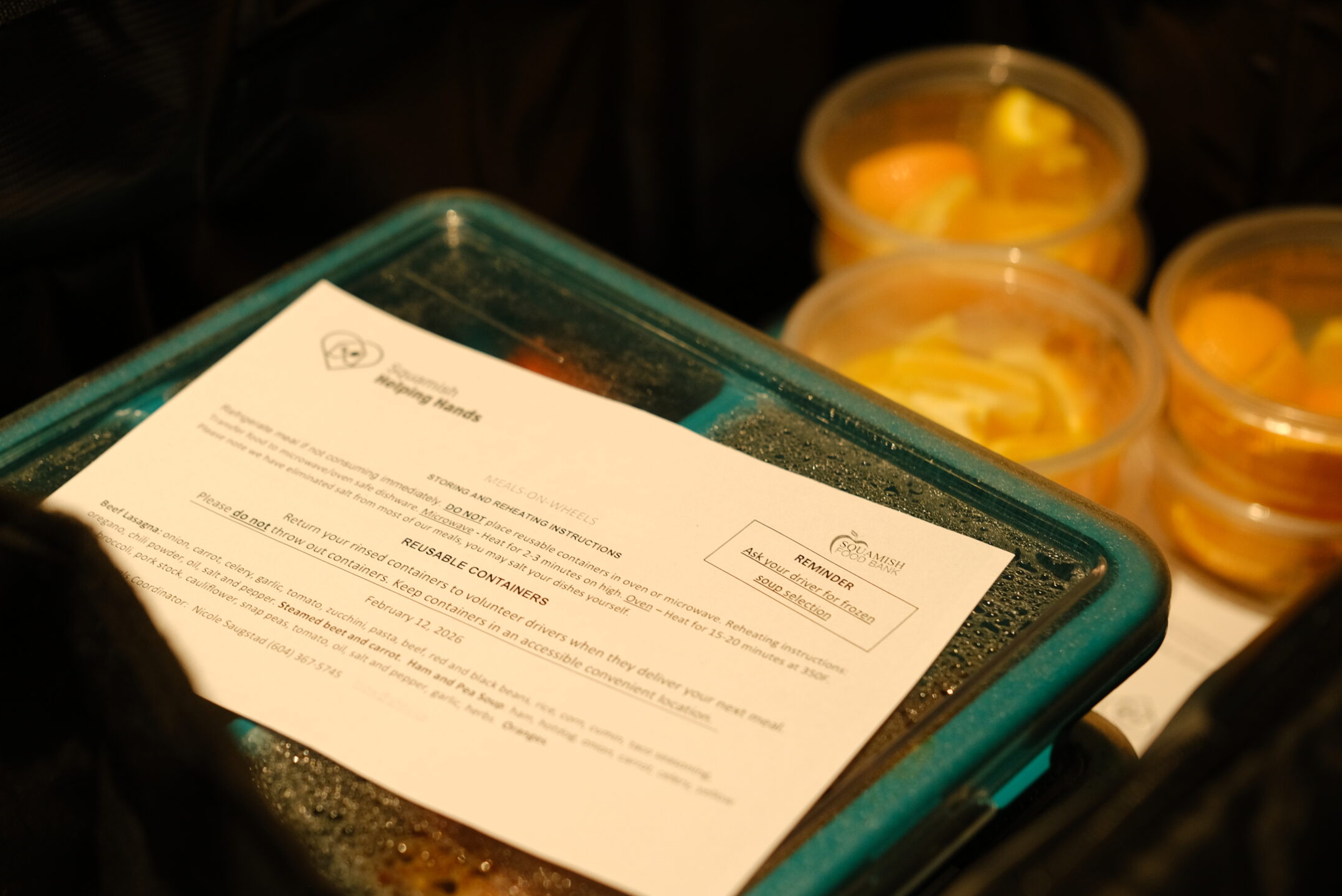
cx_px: 645
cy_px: 512
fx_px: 2200
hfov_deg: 33.9
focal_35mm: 59
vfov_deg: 23.0
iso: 800
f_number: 2.2
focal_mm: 33
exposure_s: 1/125
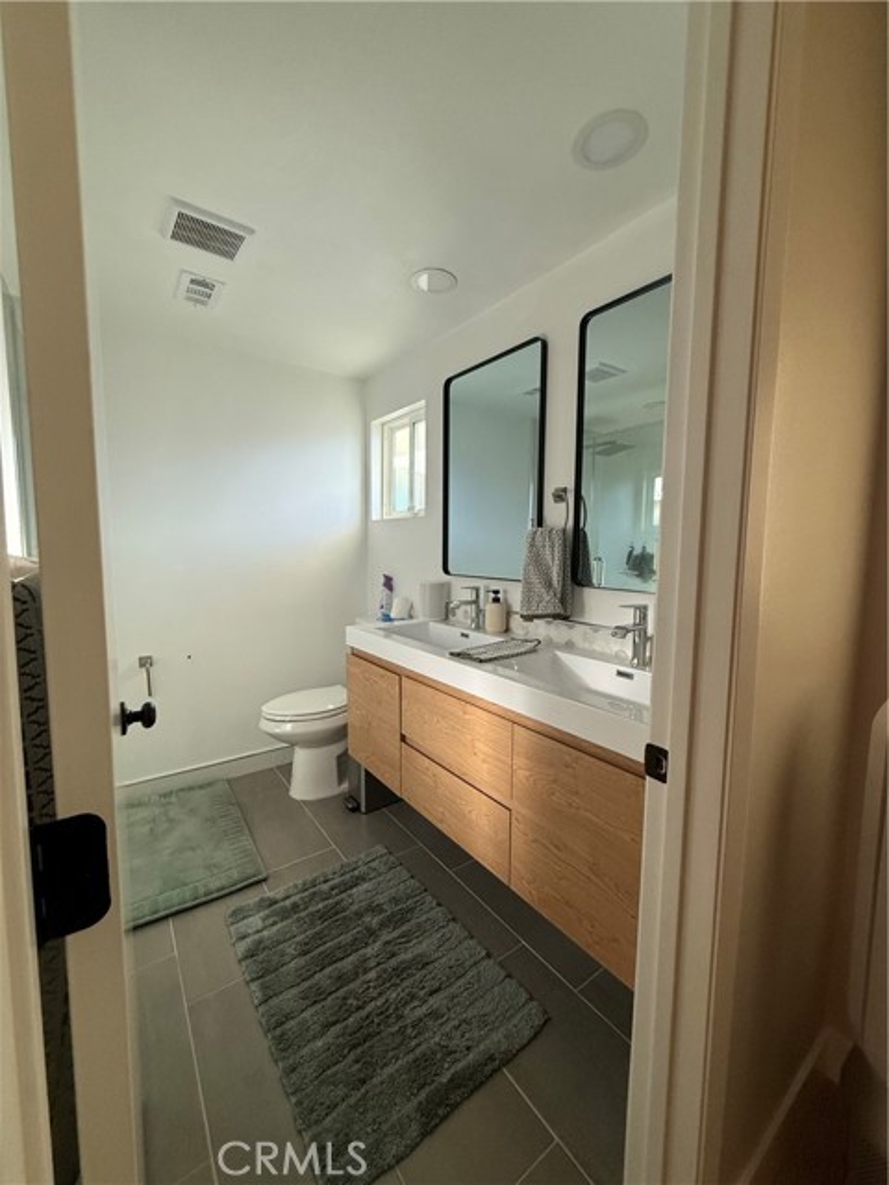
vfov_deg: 102.1
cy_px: 592
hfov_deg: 85.7
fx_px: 479
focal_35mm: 14
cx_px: 444
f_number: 2.2
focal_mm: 2.22
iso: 250
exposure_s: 1/120
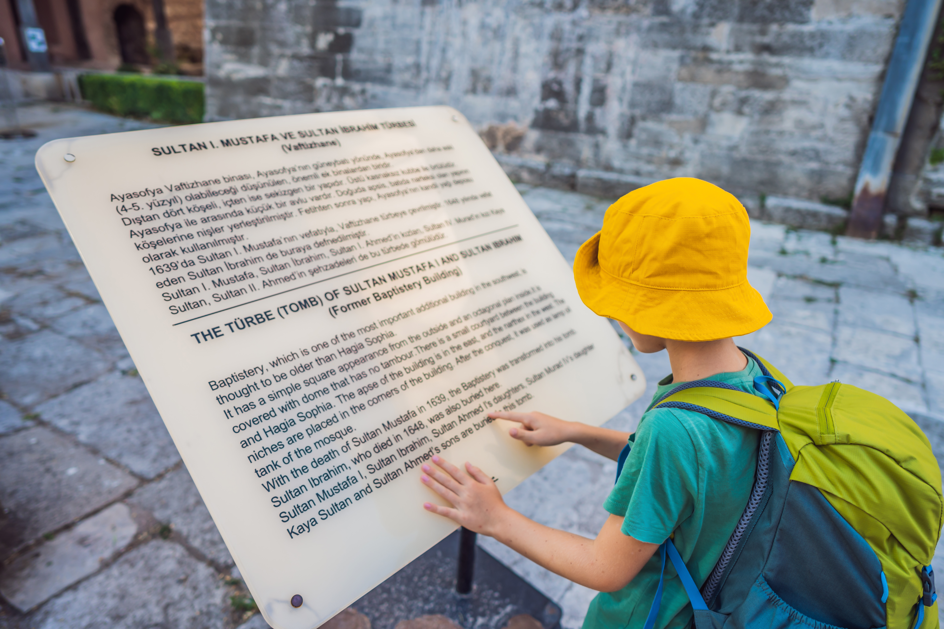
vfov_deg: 51.3
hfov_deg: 71.5
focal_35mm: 25
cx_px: 472
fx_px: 656
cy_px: 314
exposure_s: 1/250
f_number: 2.5
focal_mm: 25
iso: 100
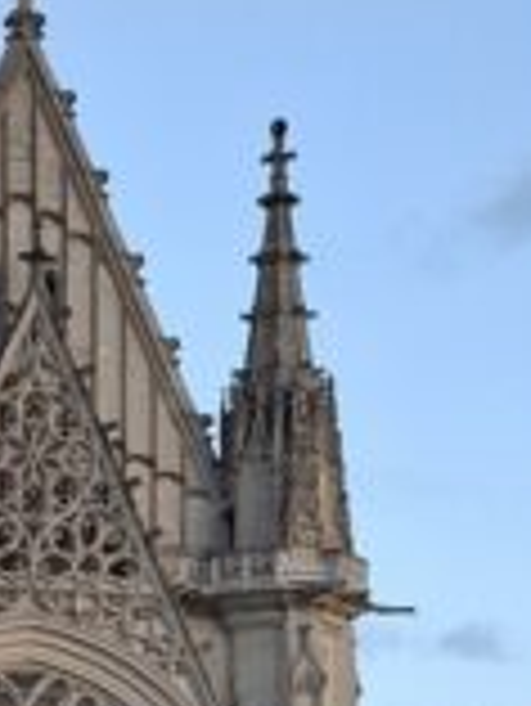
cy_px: 1061
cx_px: -54
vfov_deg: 12.5
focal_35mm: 150
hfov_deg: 9.8
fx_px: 3064
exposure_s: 1/341
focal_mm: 5.54
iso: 50
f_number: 1.8
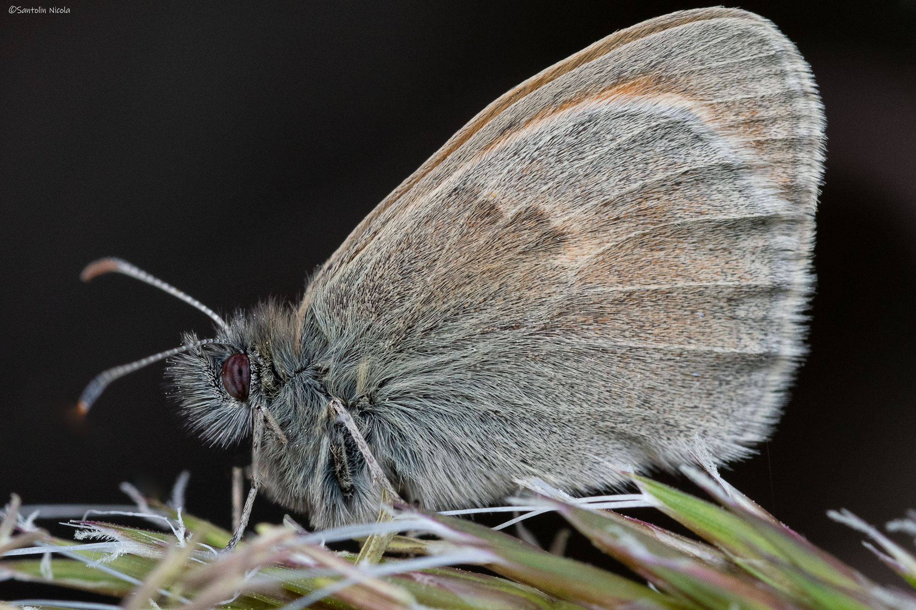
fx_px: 4007
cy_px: 305
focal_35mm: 158
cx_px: 458
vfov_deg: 8.7
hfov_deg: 13.0
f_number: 16
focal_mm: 105
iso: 1000
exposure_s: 1/30
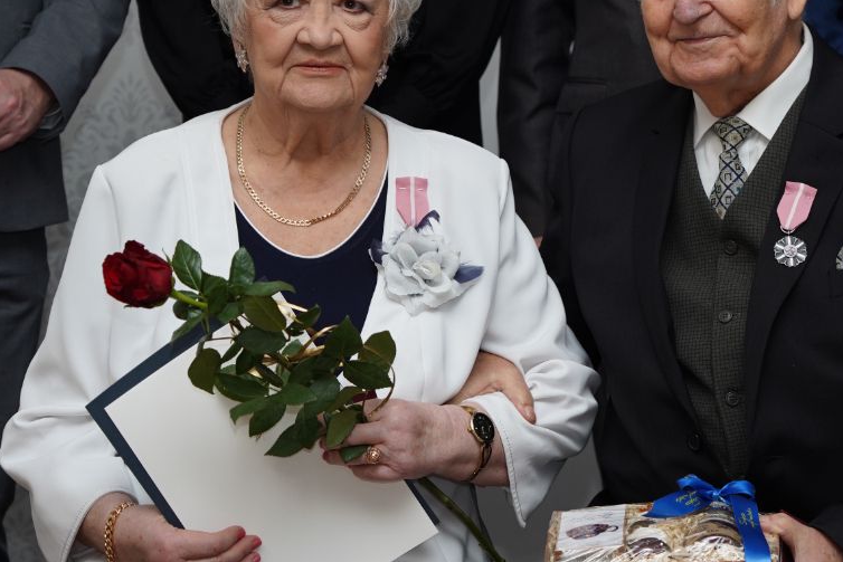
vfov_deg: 8.7
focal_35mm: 157
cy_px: 261
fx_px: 3677
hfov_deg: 13.1
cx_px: 561
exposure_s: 1/100
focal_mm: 91
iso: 500
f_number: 5
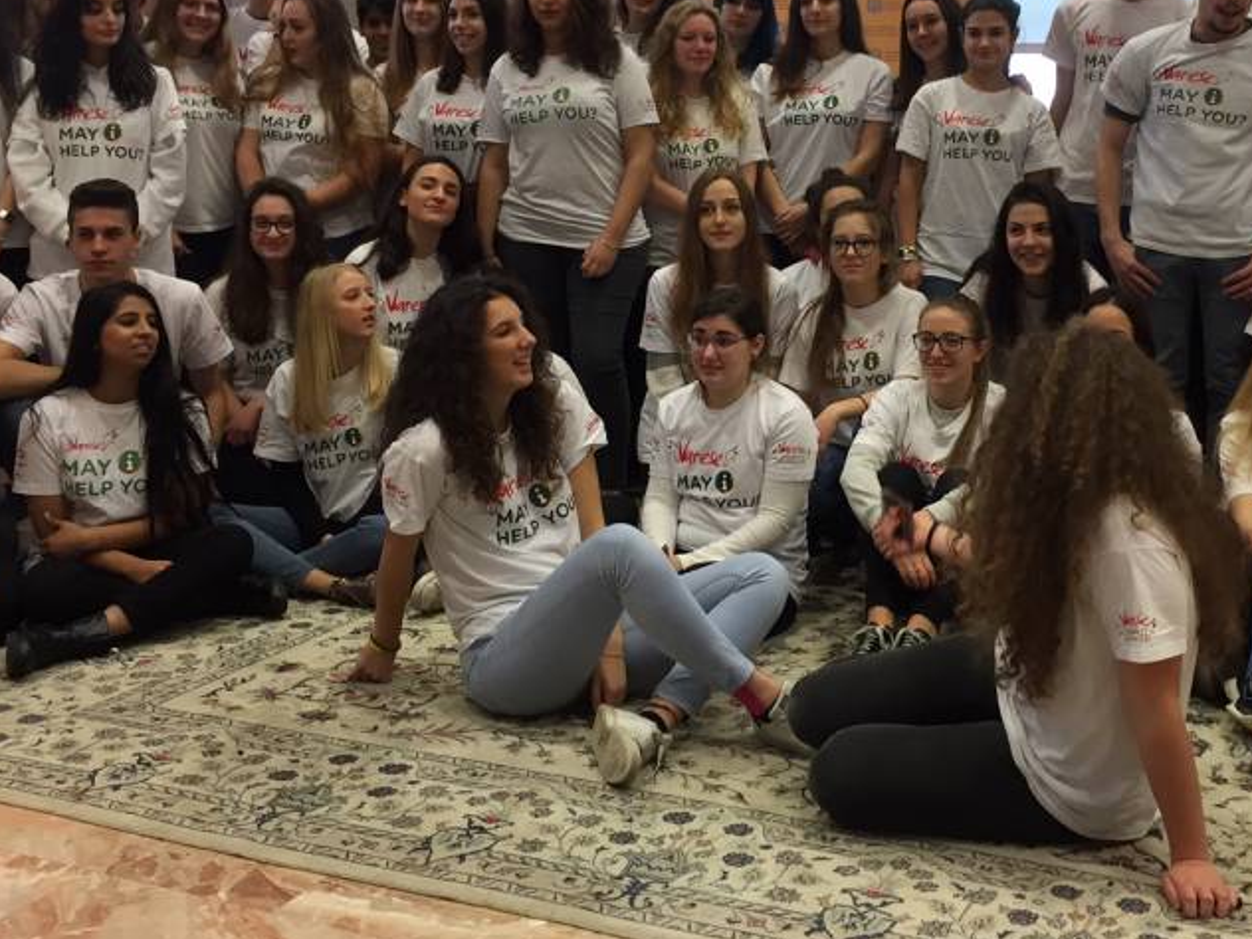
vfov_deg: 30.4
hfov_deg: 40.2
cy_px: 254
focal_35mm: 47
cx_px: 773
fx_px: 1700
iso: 80
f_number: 2.2
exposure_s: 1/33
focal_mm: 4.15
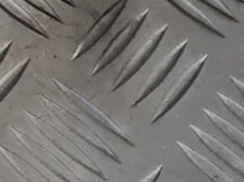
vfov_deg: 8.5
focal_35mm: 167
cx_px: -450
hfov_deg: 9.6
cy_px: -172
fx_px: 1176
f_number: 1.8
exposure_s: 1/25
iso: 640
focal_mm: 5.4
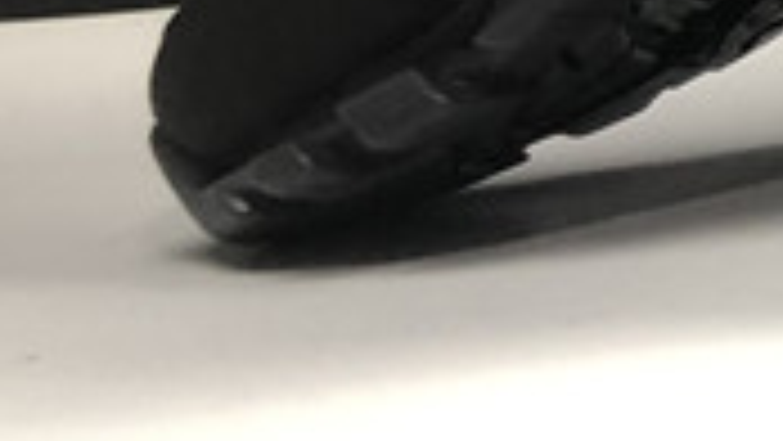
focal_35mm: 175
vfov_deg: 6.6
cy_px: -652
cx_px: 2169
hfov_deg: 10.0
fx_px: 3634
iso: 32
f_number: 1.8
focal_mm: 4
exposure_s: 1/20
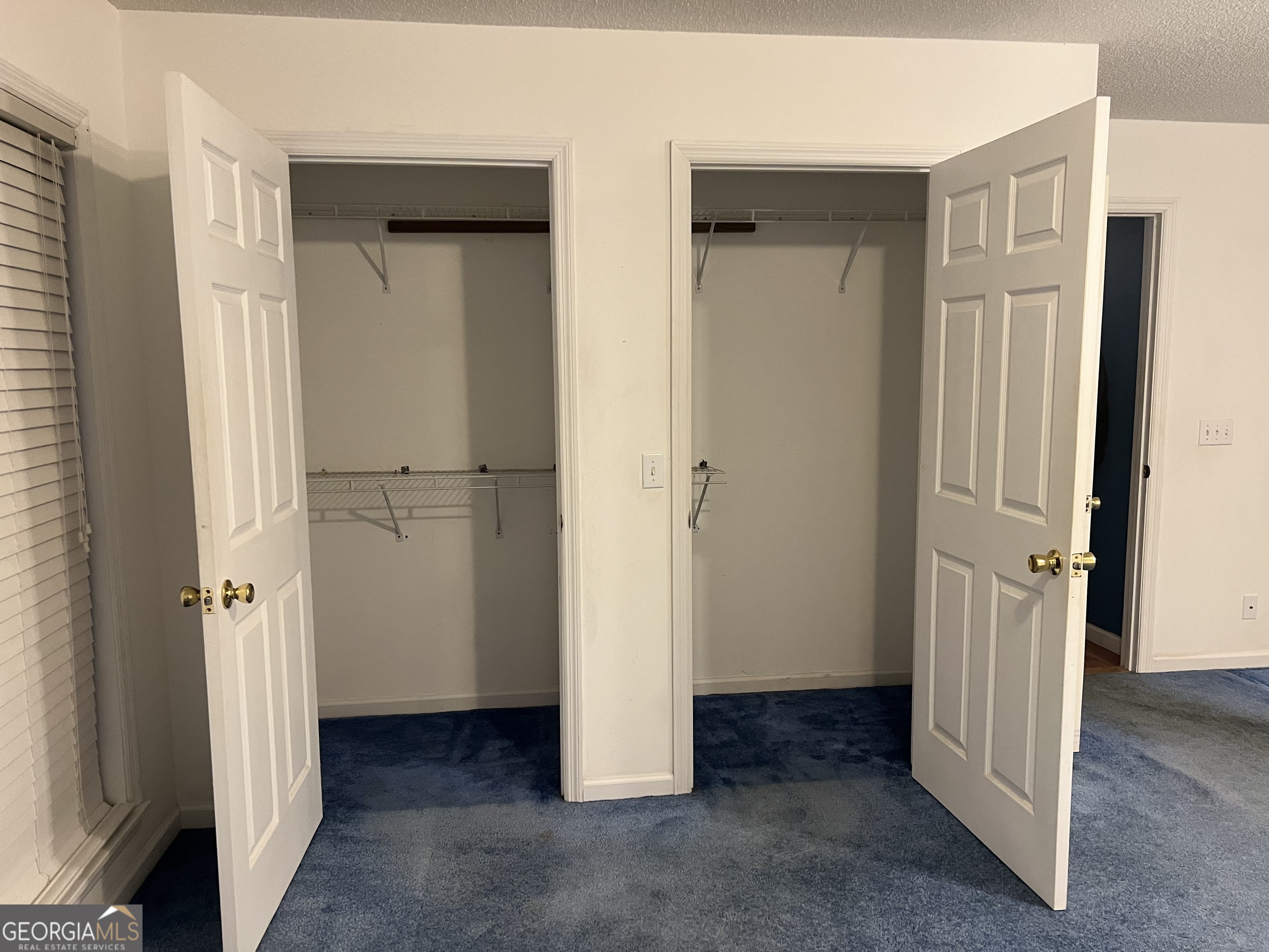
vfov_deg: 53.1
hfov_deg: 67.3
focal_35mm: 26
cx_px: 634
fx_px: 953
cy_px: 476
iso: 200
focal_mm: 5.7
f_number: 1.5
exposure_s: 1/60
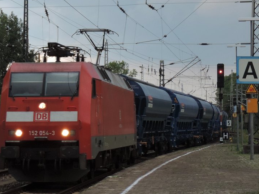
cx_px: 109
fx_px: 688
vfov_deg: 16.0
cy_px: 65
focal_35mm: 92
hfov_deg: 21.3
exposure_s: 1/125
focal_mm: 9.8
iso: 80
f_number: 3.7
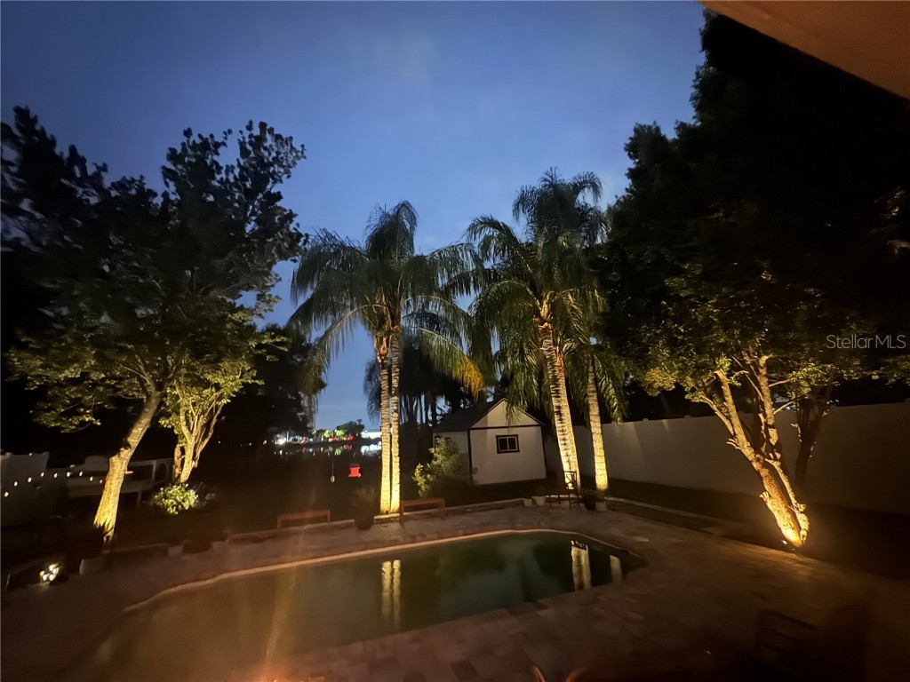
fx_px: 368
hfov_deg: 102.1
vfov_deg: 85.7
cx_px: 455
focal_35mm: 14
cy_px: 341
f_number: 2.2
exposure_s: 1/7
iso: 3200
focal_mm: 2.22
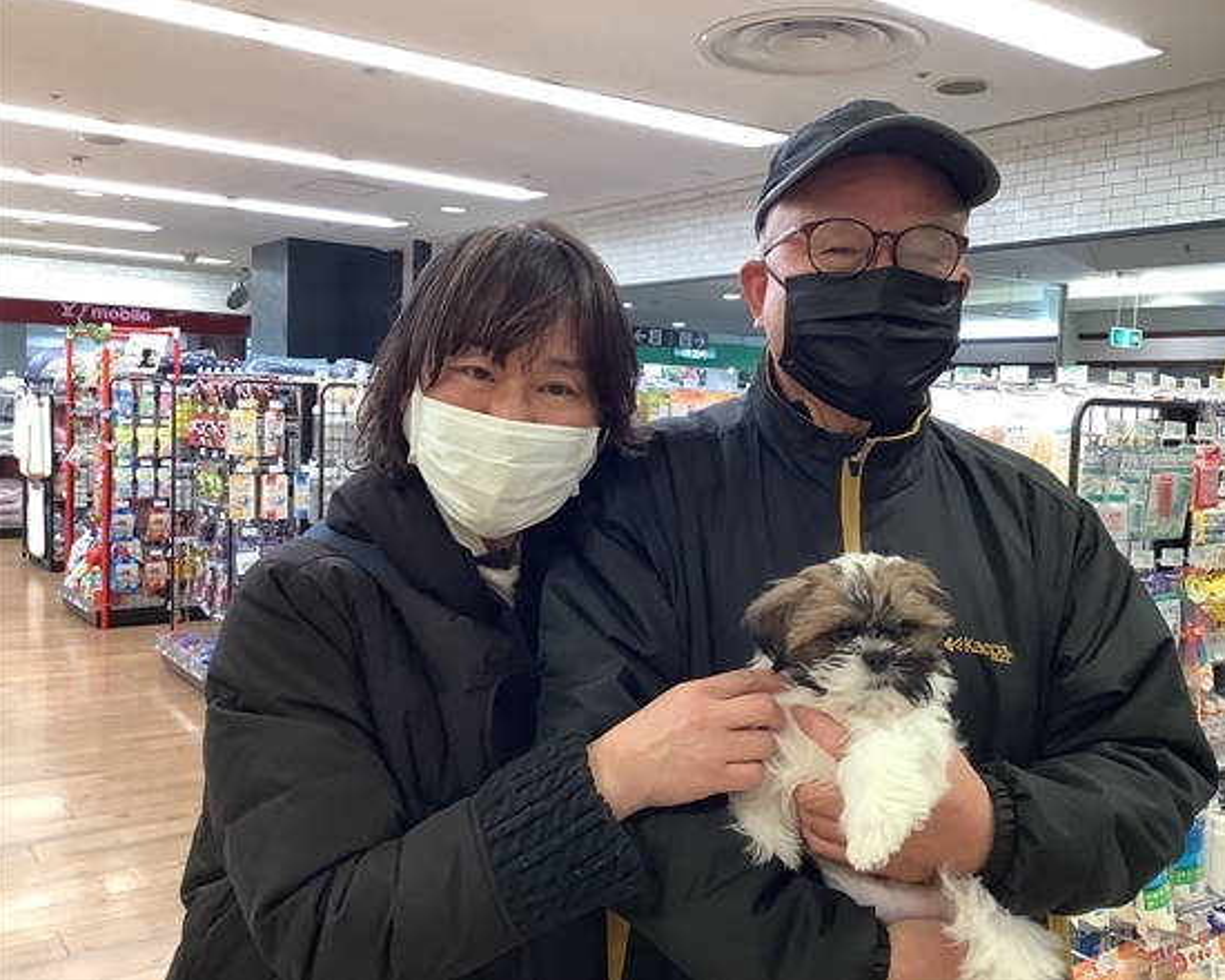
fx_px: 1196
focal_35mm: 33
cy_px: 481
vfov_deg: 44.5
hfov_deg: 54.2
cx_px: 664
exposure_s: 1/60
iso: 100
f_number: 2.4
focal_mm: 3.3
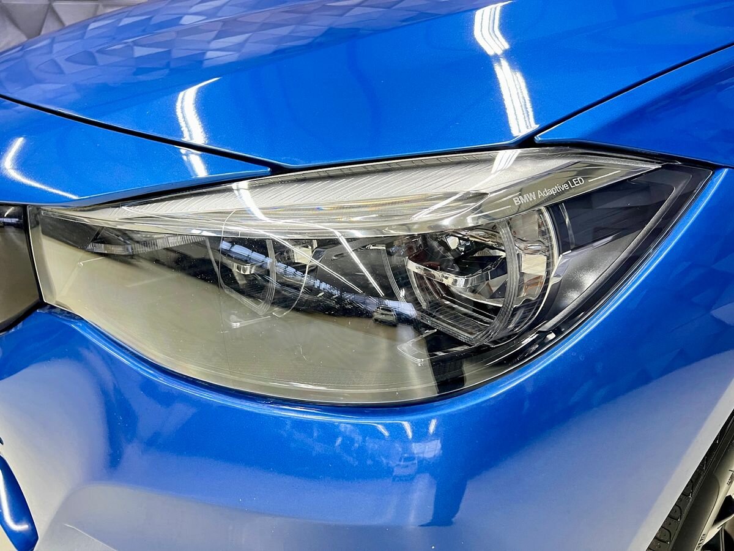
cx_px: 367
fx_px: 551
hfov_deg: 67.3
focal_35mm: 26
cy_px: 276
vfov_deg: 53.1
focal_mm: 5.7
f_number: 1.5
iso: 250
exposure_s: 1/50
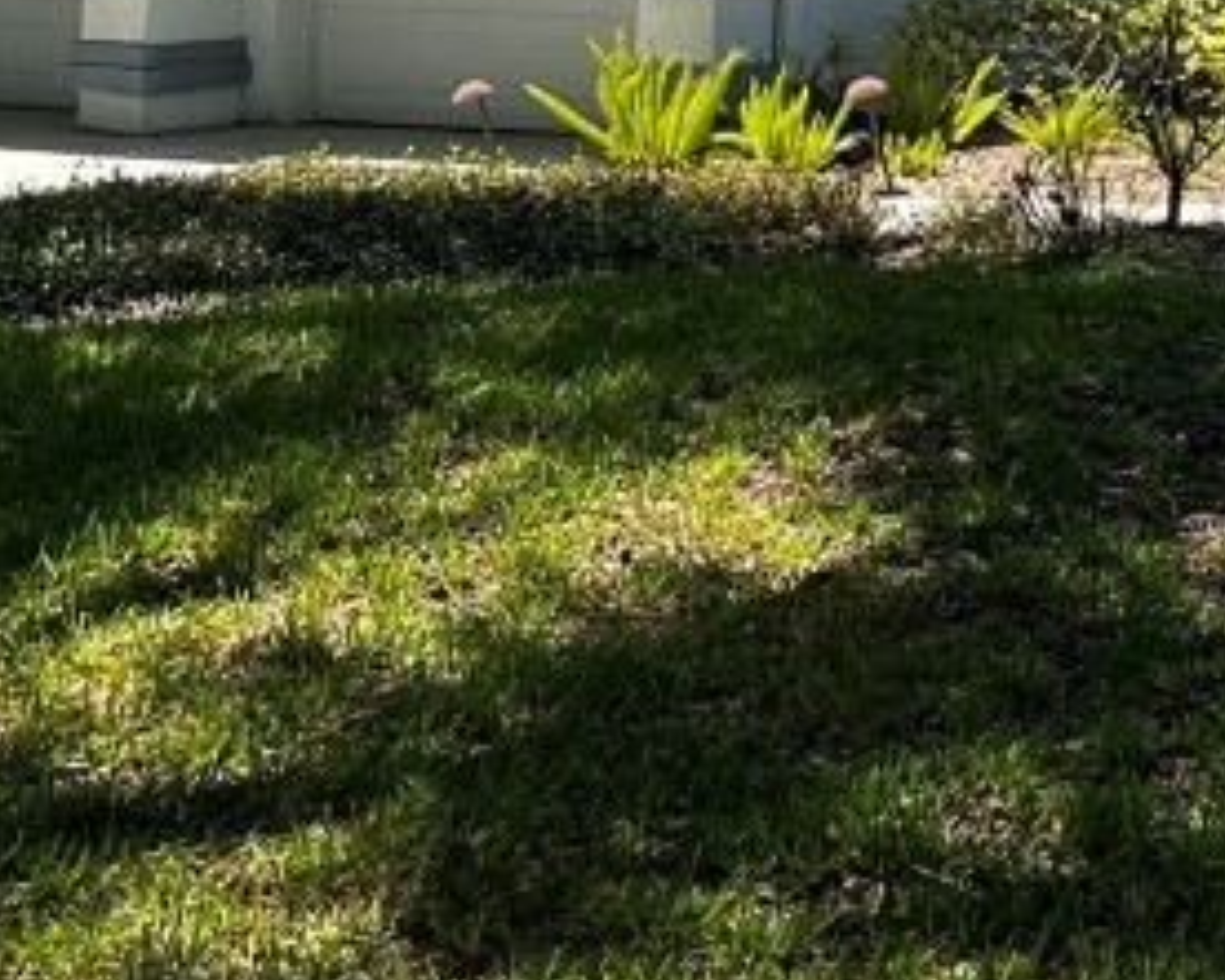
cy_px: -492
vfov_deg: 15.2
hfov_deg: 19.4
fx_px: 3409
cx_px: 1403
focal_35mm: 94
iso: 50
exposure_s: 1/1252
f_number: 1.6
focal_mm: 5.1
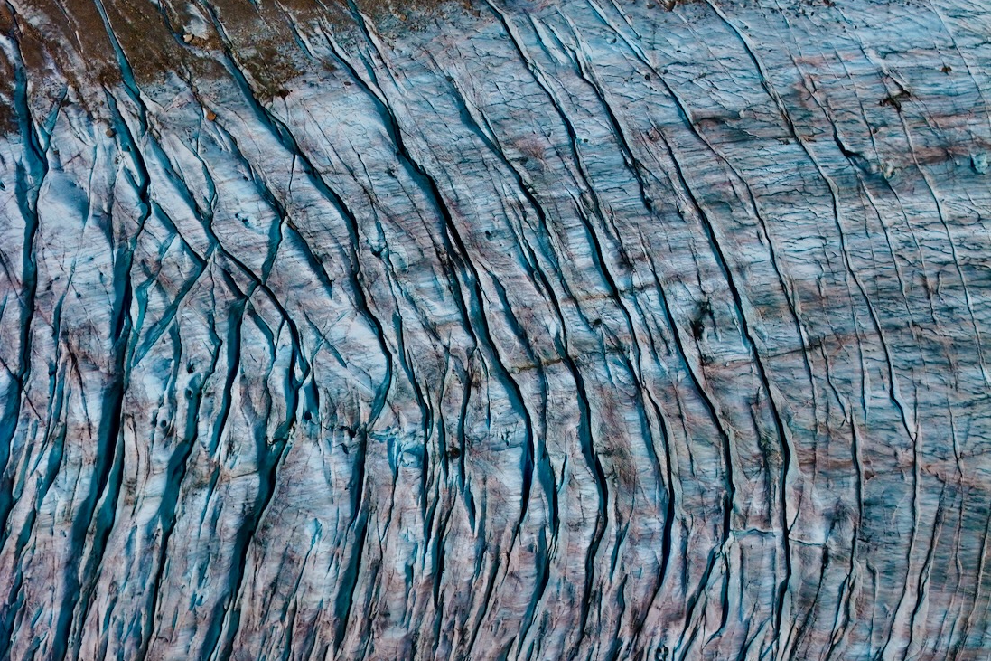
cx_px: 496
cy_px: 307
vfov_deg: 18.7
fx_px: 2009
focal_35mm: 73
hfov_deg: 27.7
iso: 100
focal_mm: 19.35
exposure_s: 1/3200
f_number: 2.8
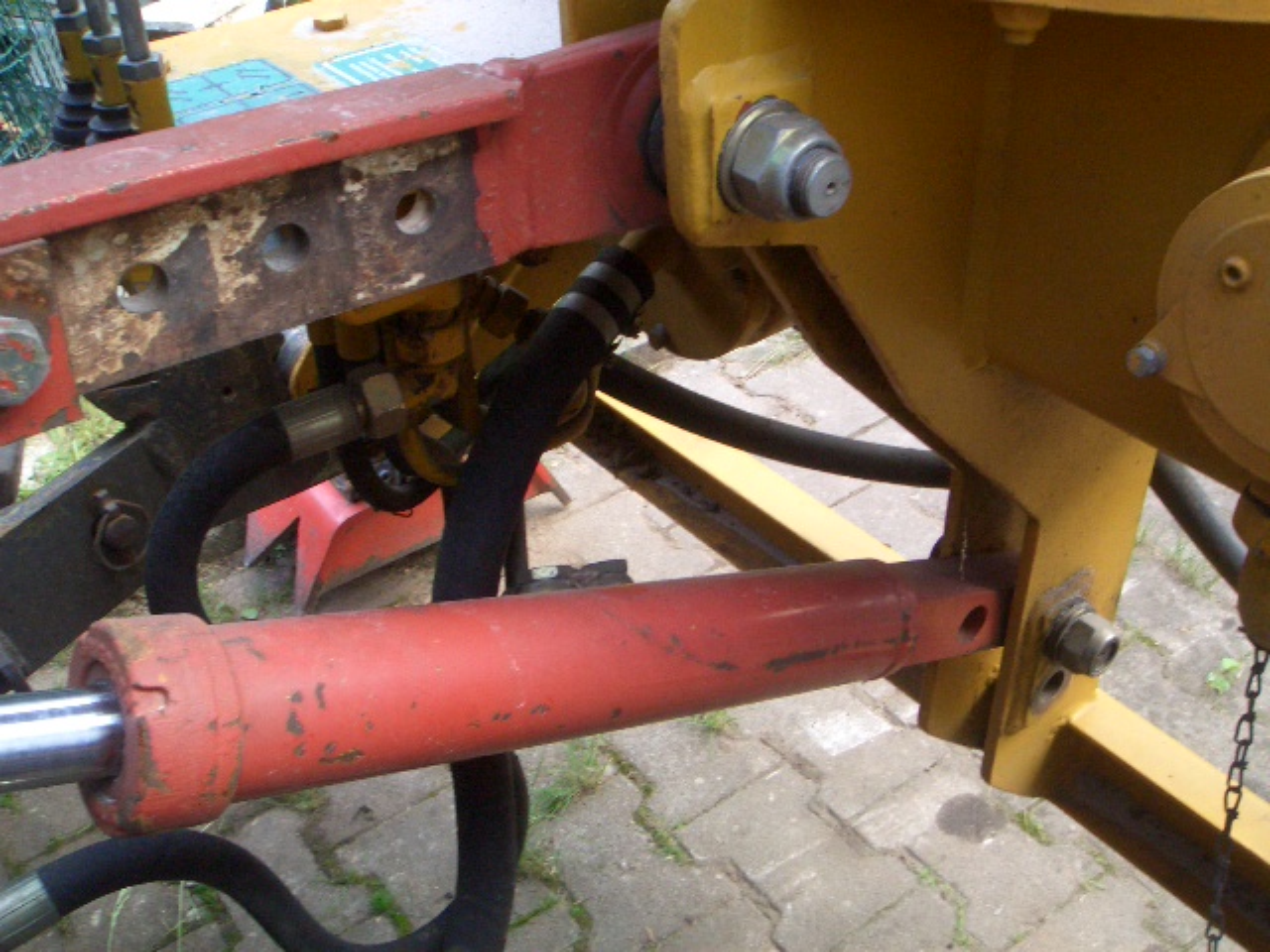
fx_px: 1321
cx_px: 635
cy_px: 476
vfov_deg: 39.7
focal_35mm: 36
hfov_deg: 51.4
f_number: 4
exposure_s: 1/60
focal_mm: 4.8
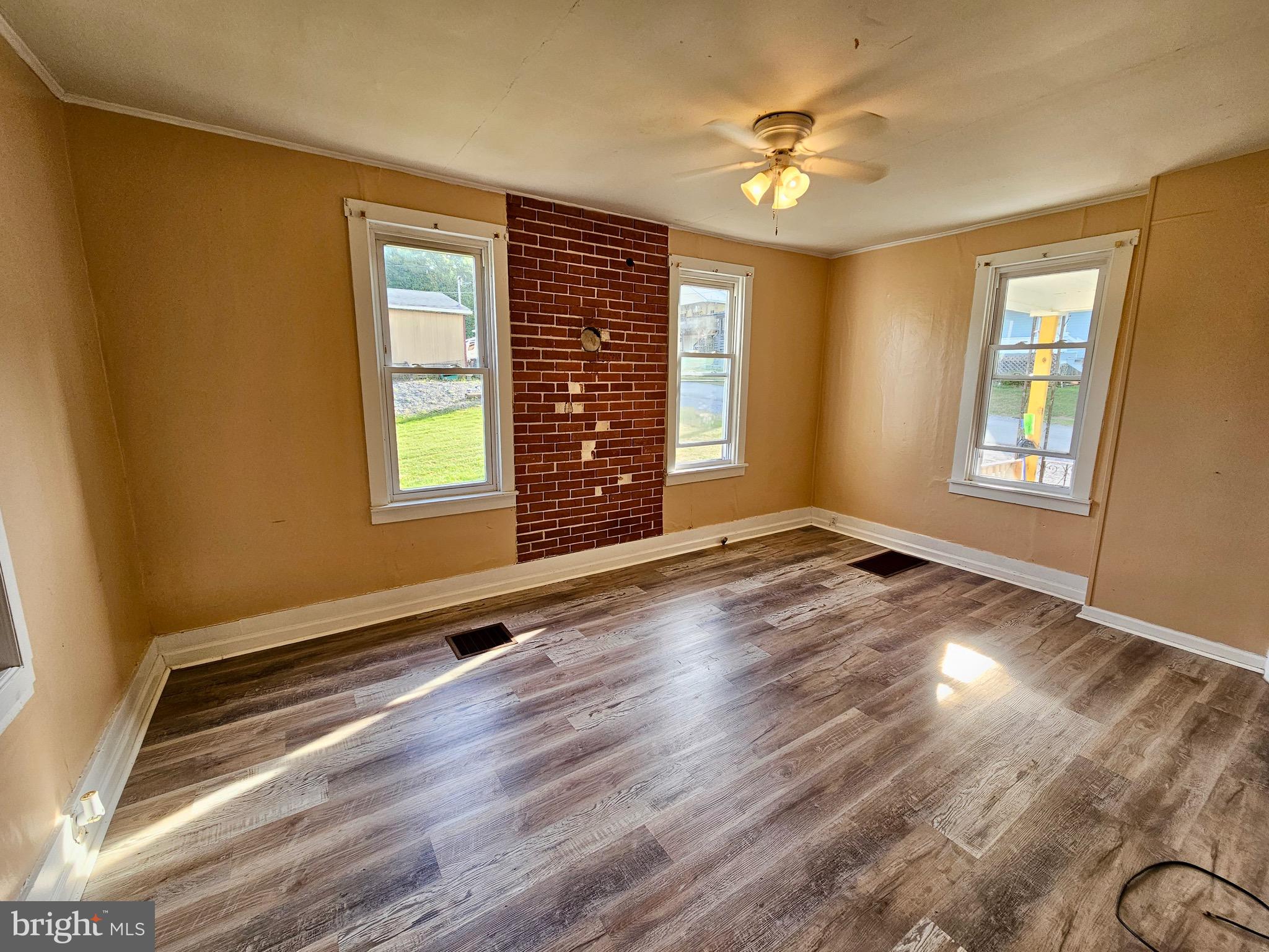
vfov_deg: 89.9
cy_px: 476
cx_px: 634
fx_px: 477
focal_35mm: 13
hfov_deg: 106.2
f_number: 2.2
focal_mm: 2.2
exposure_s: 1/60
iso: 64
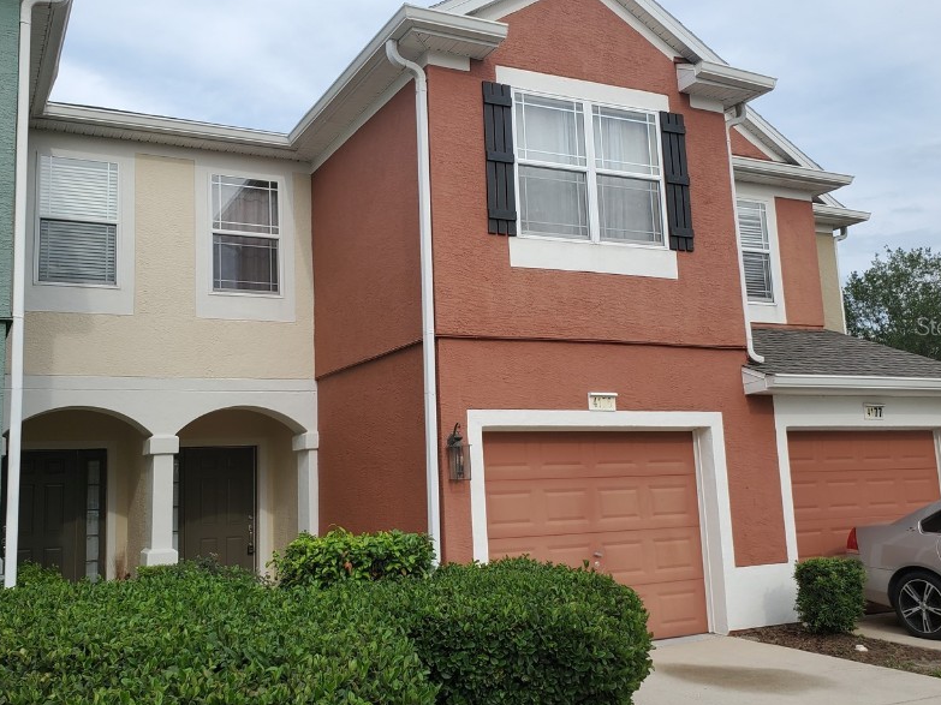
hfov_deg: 53.8
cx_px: 415
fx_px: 924
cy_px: 325
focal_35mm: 34
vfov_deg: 41.8
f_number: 2.4
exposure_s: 1/997
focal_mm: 4.3
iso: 50
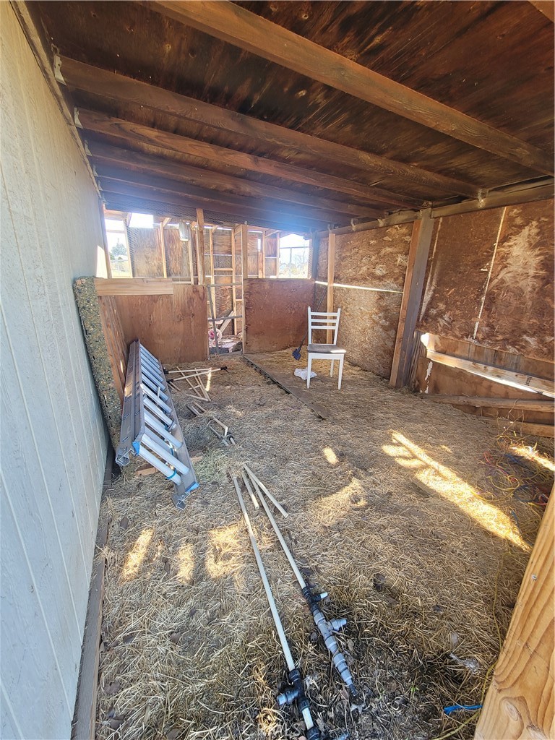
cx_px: 278
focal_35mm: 13
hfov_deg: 89.9
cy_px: 370
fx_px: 278
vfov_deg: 106.2
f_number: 2.2
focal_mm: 2.2
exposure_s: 1/60
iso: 80
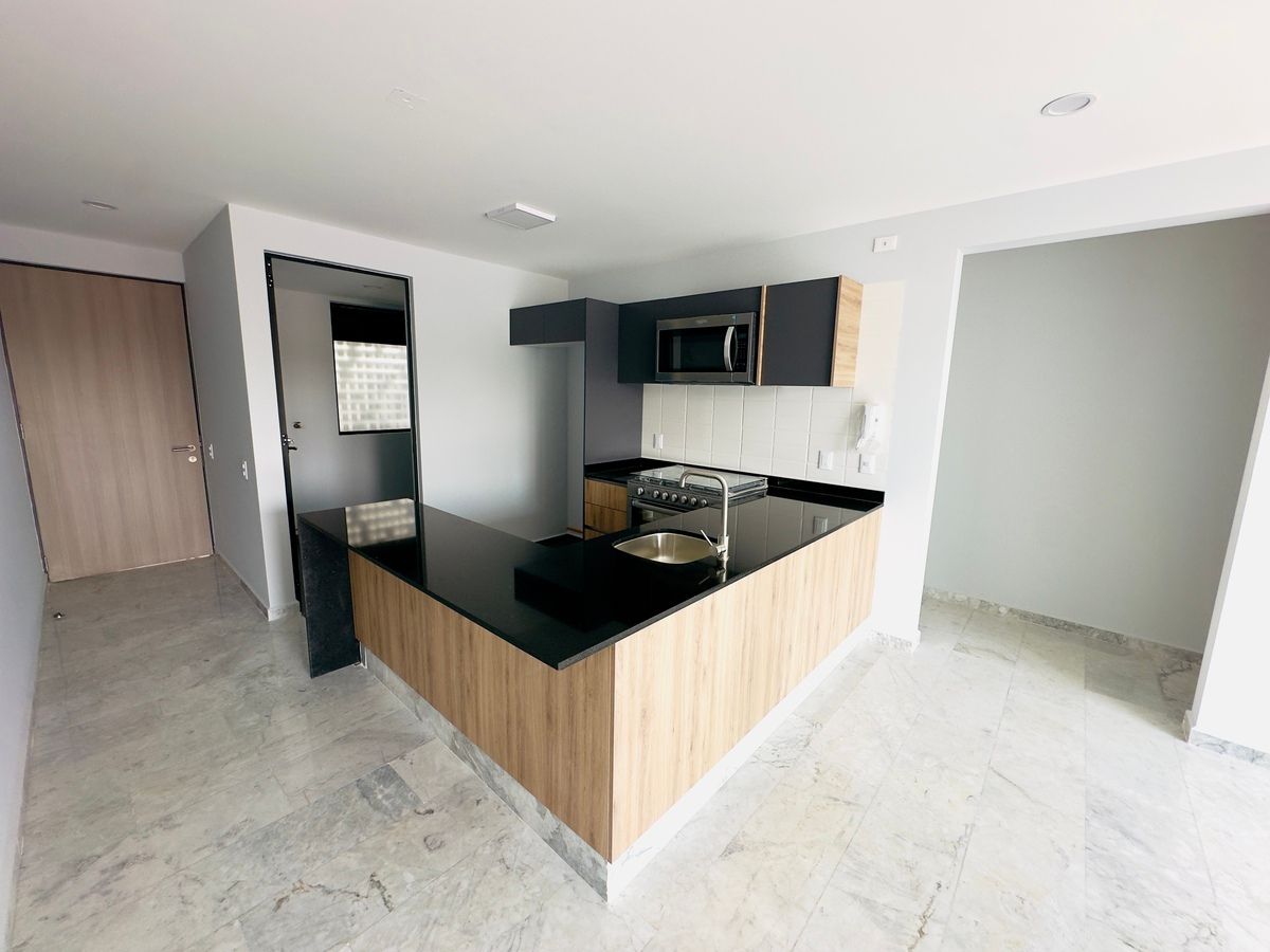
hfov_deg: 102.1
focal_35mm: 14
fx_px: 514
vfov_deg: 85.7
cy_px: 476
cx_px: 635
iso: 50
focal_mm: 2.22
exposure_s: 1/99
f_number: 2.2
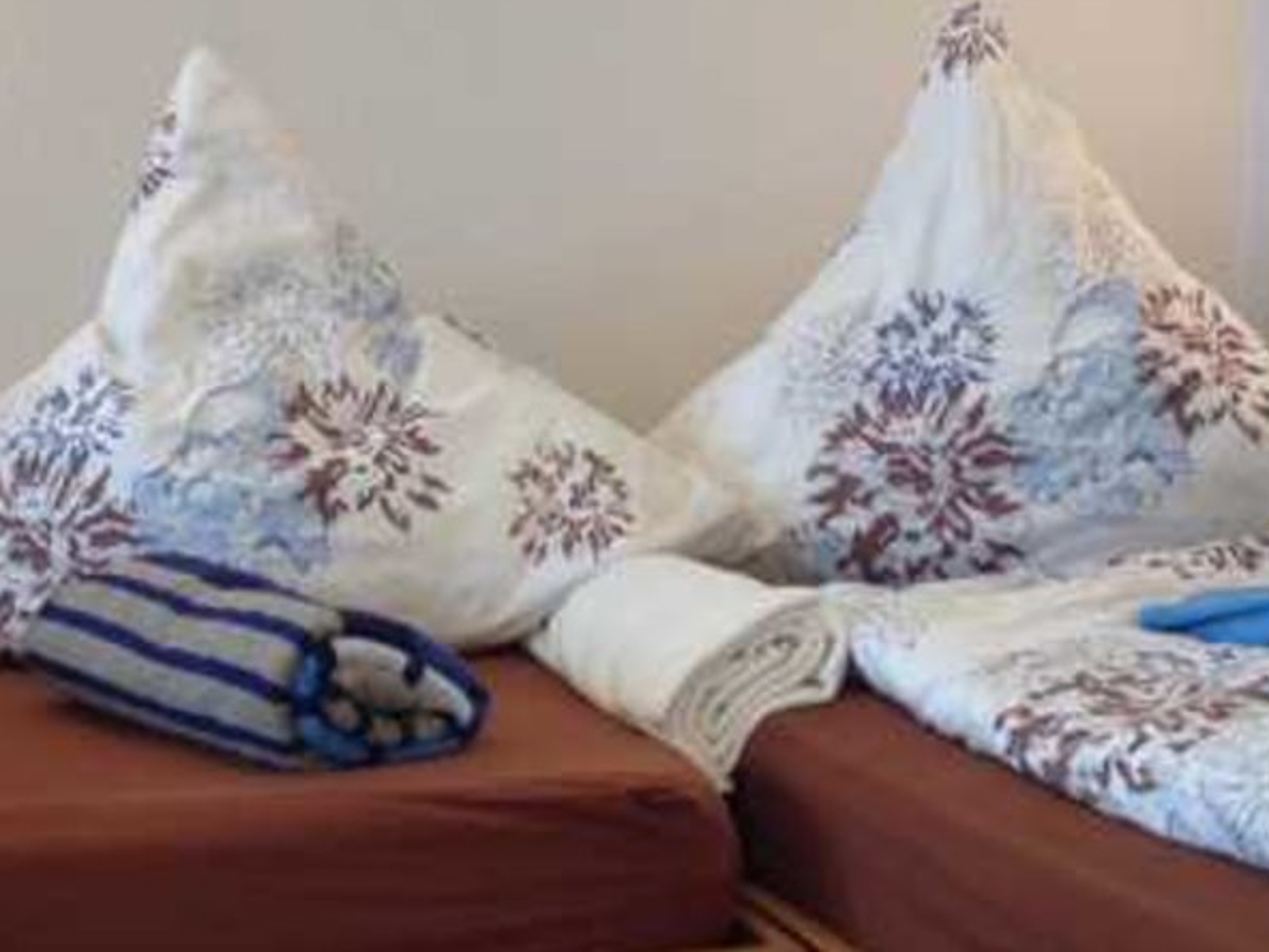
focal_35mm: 71
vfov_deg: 20.7
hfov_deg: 27.4
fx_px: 2603
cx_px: 562
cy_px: 579
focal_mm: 4.28
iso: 50
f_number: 2.4
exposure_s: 1/33
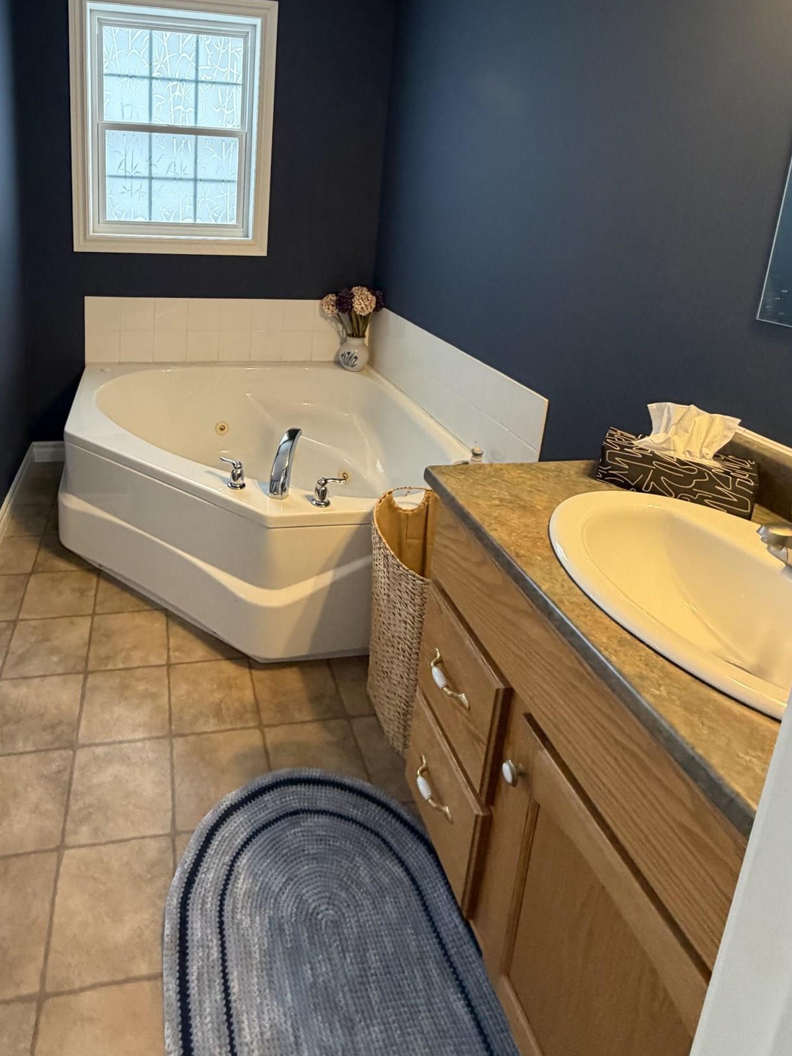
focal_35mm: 20
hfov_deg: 64.2
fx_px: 610
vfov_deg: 78.1
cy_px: 321
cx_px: 260
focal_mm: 2.22
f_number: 2.2
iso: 320
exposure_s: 1/60
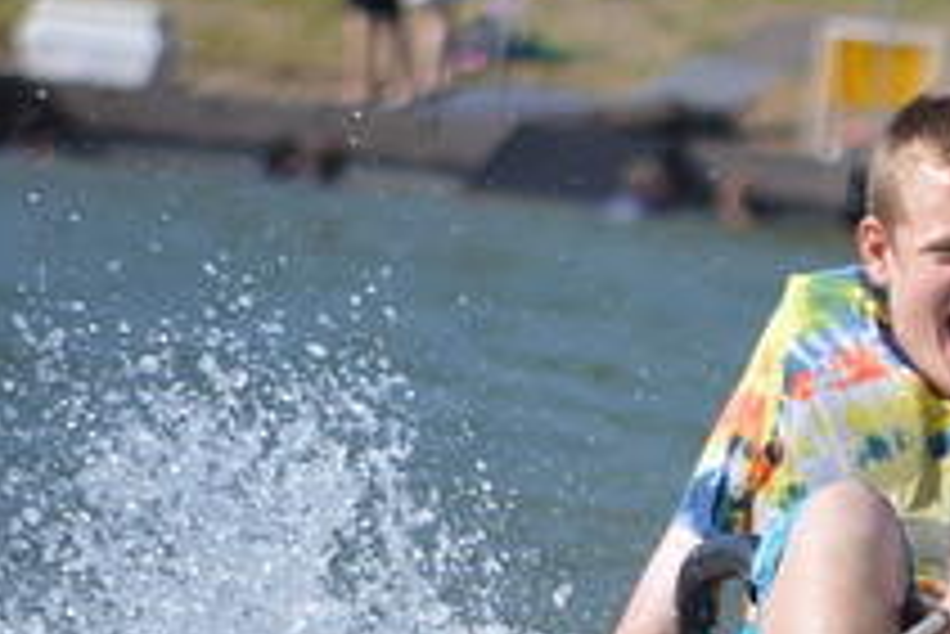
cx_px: 1279
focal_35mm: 909
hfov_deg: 2.3
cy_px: 459
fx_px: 24003
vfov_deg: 1.5
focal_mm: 200
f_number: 6.3
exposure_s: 1/1600
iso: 400
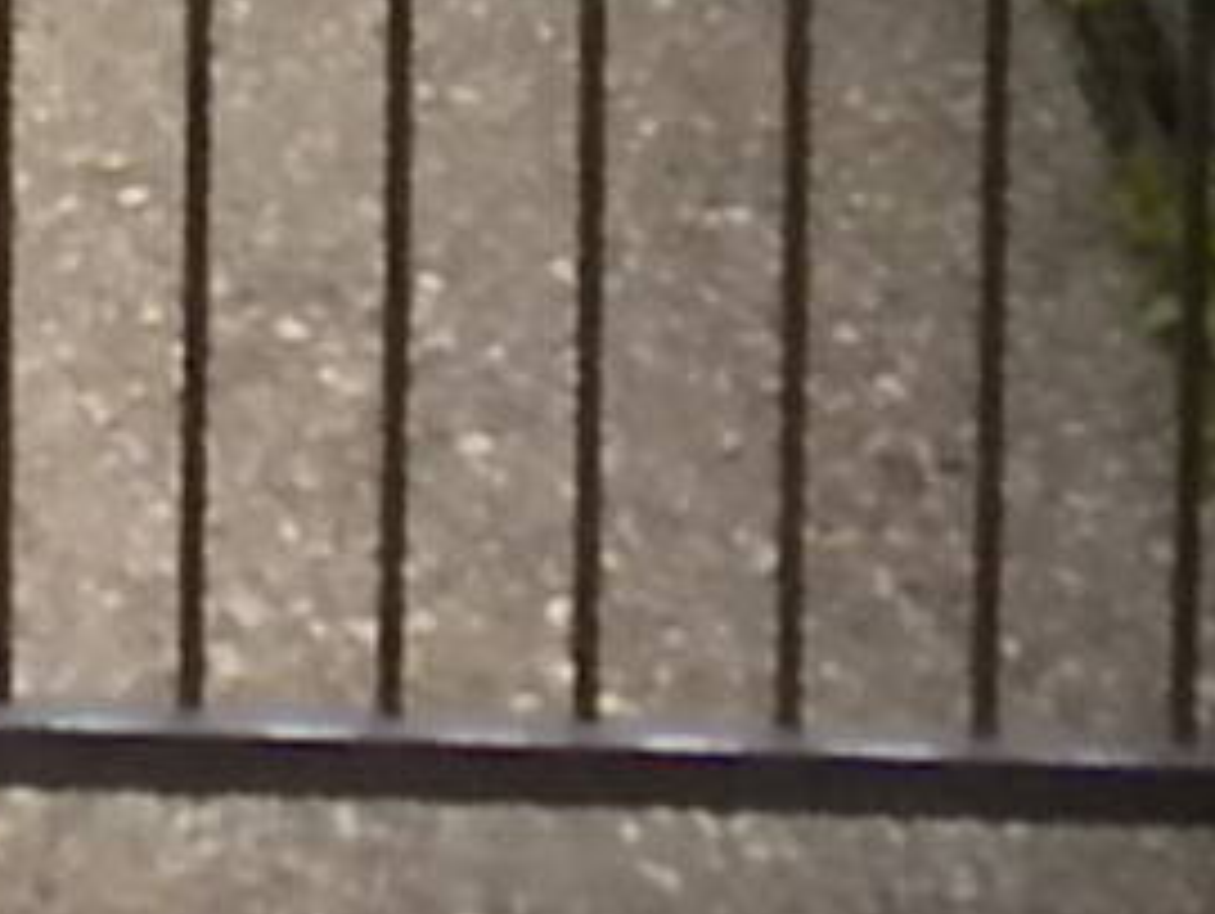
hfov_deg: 8.7
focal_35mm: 219
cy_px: -1535
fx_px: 7694
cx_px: -788
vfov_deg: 6.4
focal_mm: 6.6
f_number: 10
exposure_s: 1/436
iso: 640
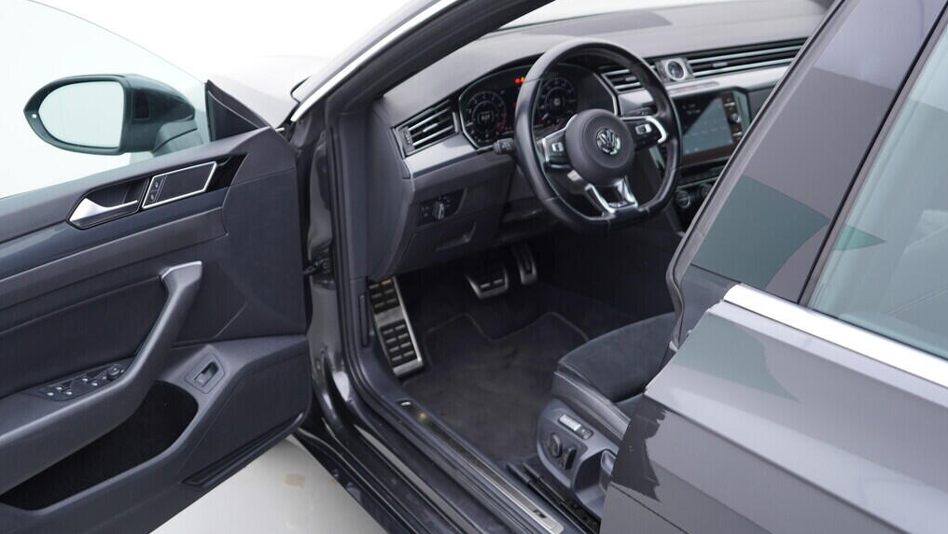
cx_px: 477
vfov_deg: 31.2
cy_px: 265
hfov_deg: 52.8
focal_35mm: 38
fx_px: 955
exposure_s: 1/40
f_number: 2.8
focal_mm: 24
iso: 125
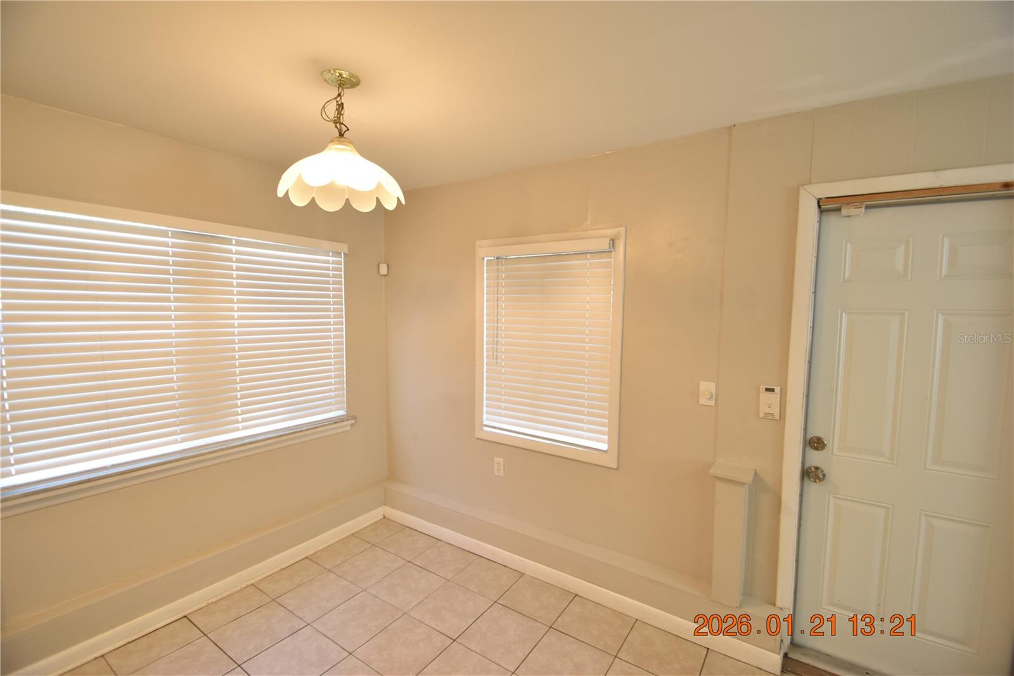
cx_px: 507
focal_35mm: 15
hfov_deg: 100.4
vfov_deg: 77.3
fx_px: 422
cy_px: 338
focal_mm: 10
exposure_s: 1/45
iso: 800
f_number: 3.5
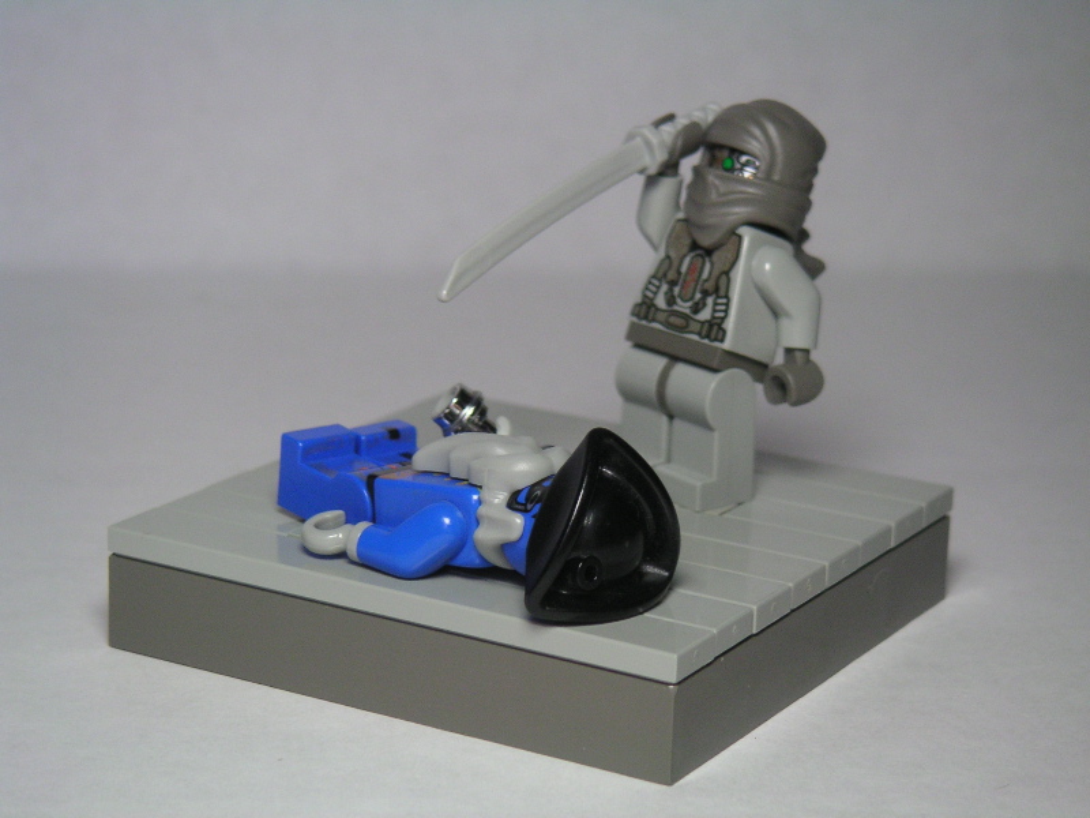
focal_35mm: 97
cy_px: 409
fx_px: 3054
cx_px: 545
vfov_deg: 15.2
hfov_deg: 20.2
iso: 100
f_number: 3.5
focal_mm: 15
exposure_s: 1/90
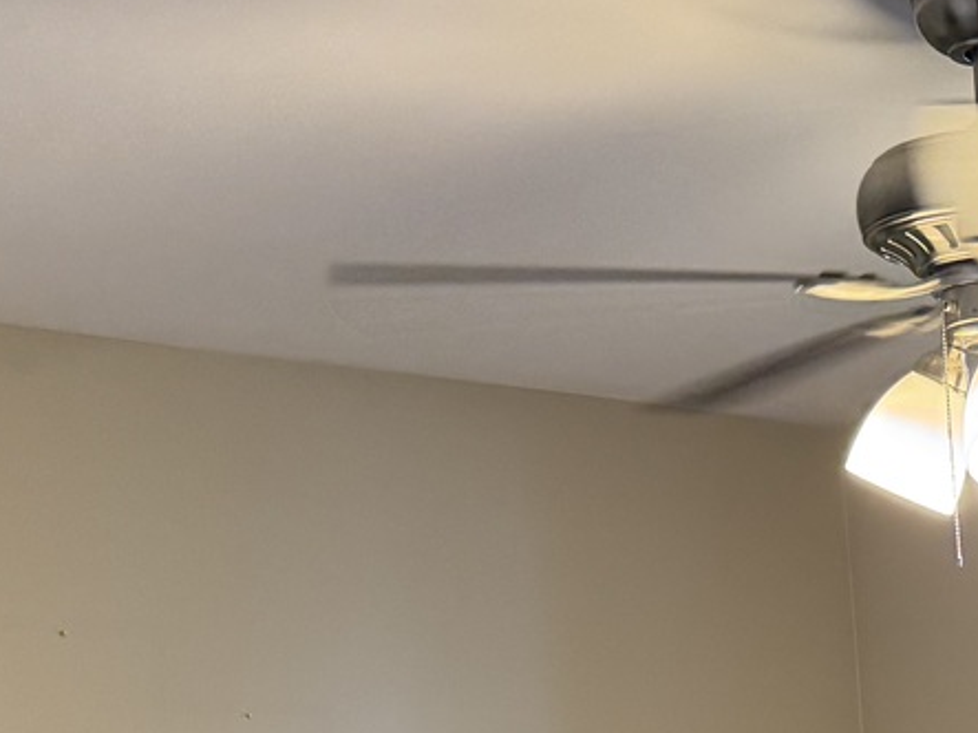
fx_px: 2203
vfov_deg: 17.1
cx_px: 1152
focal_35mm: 78
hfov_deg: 23.1
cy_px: 1086
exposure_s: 1/60
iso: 200
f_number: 1.78
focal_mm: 6.76
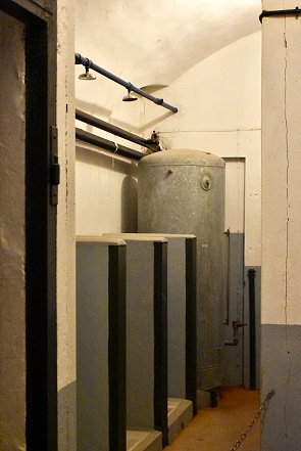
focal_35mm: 57
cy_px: 226
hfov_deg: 23.8
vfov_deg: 35.0
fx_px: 713
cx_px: 150
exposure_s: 1/60
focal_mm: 38
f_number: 7.1
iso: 5000
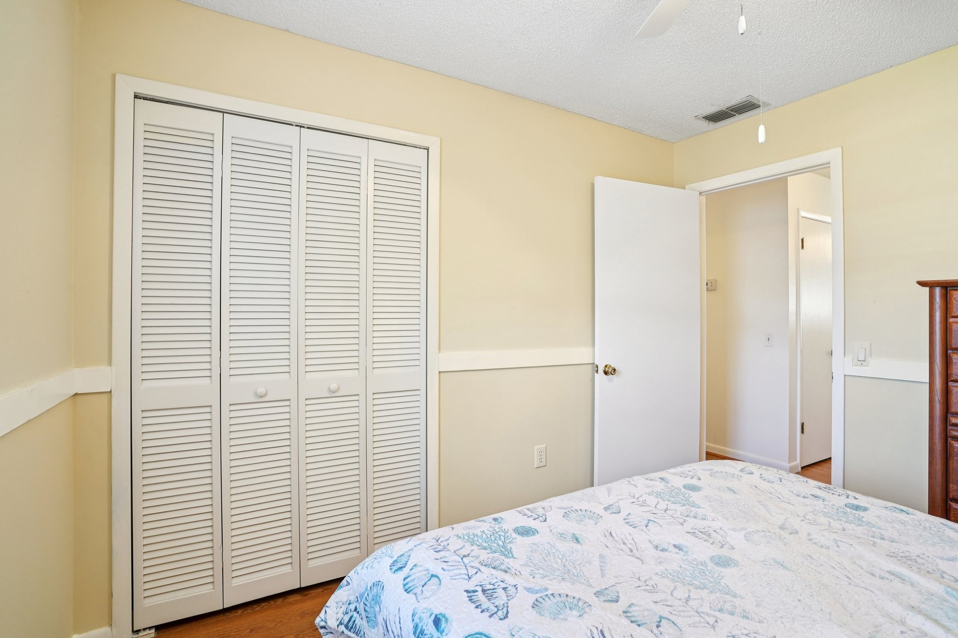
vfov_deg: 70.4
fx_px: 452
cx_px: 479
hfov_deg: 93.3
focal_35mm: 17
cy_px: 319
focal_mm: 17
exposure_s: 1/13
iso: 400
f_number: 8
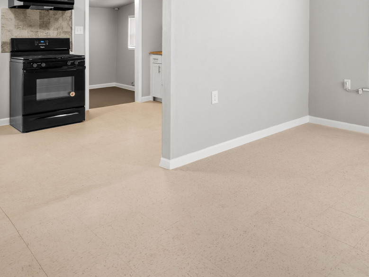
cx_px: 240
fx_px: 320
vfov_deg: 43.0
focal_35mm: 30
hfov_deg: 58.9
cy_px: 30
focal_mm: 10
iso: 400
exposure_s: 2.6
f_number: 10
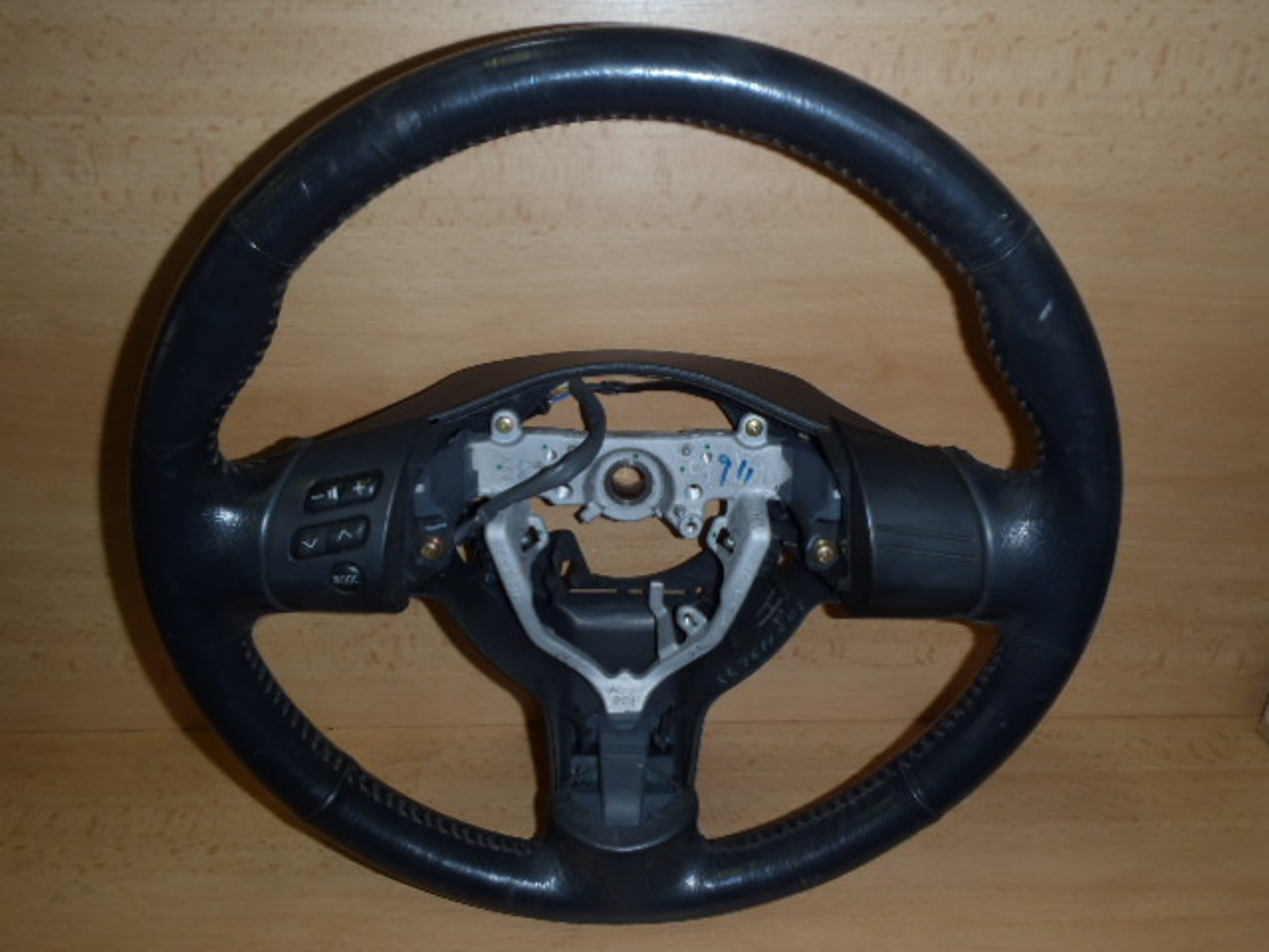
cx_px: 634
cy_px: 476
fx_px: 1026
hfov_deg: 63.4
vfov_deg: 49.7
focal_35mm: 28
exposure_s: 1/30
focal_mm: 5
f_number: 3.9
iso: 100
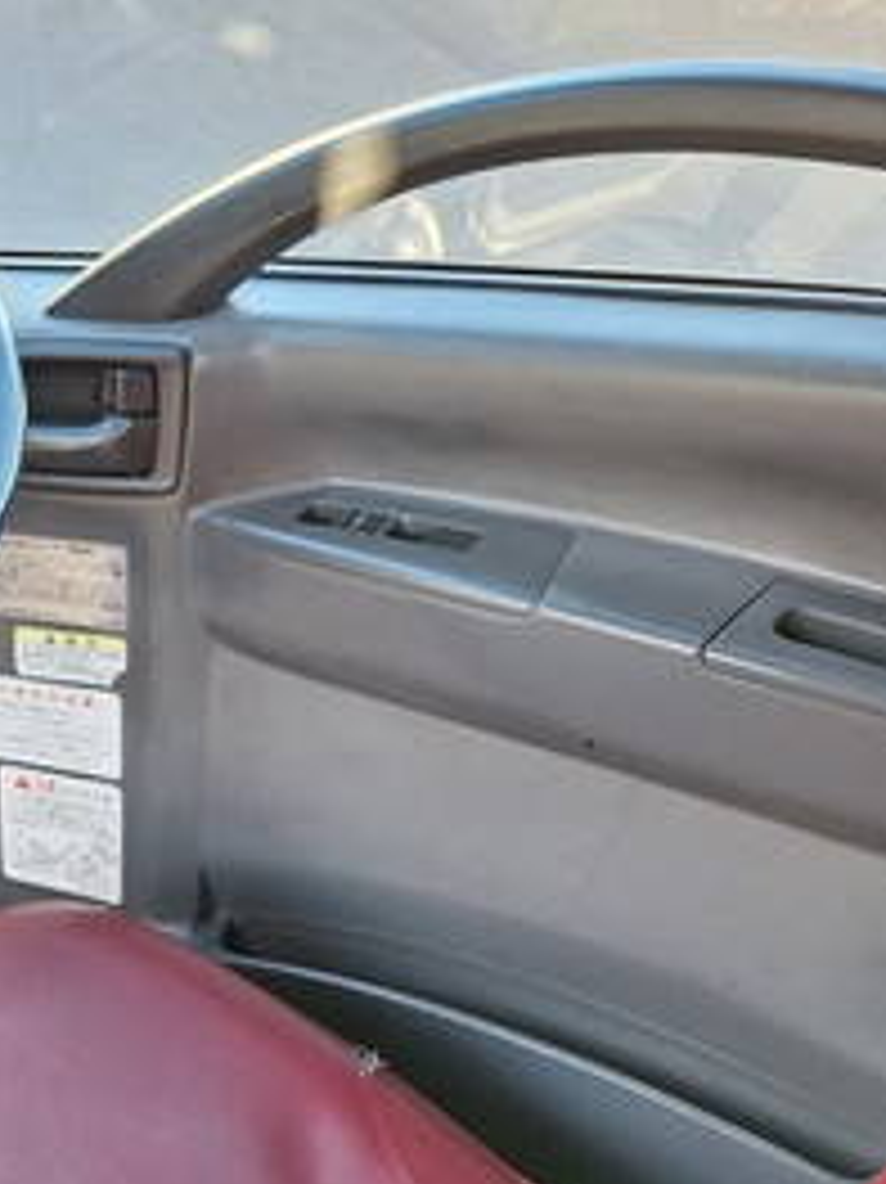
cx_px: -522
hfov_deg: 21.1
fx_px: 1913
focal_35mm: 56
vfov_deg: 33.5
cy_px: 932
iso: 50
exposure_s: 1/100
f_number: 1.8
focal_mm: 5.54
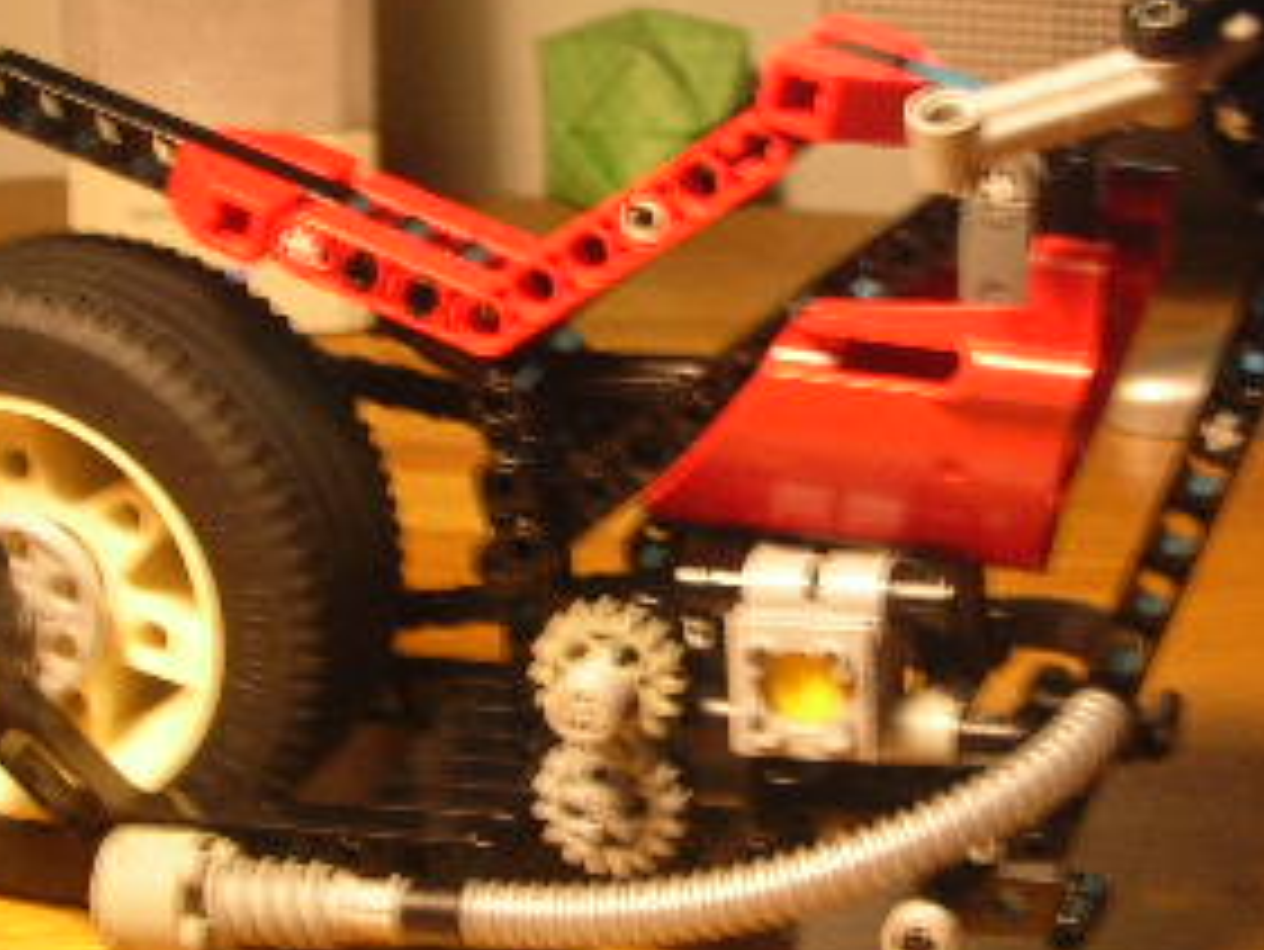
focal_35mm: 91
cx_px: 873
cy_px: 477
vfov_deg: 16.2
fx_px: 3324
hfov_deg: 21.4
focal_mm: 6.6
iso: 58
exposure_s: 1/5.8
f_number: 3
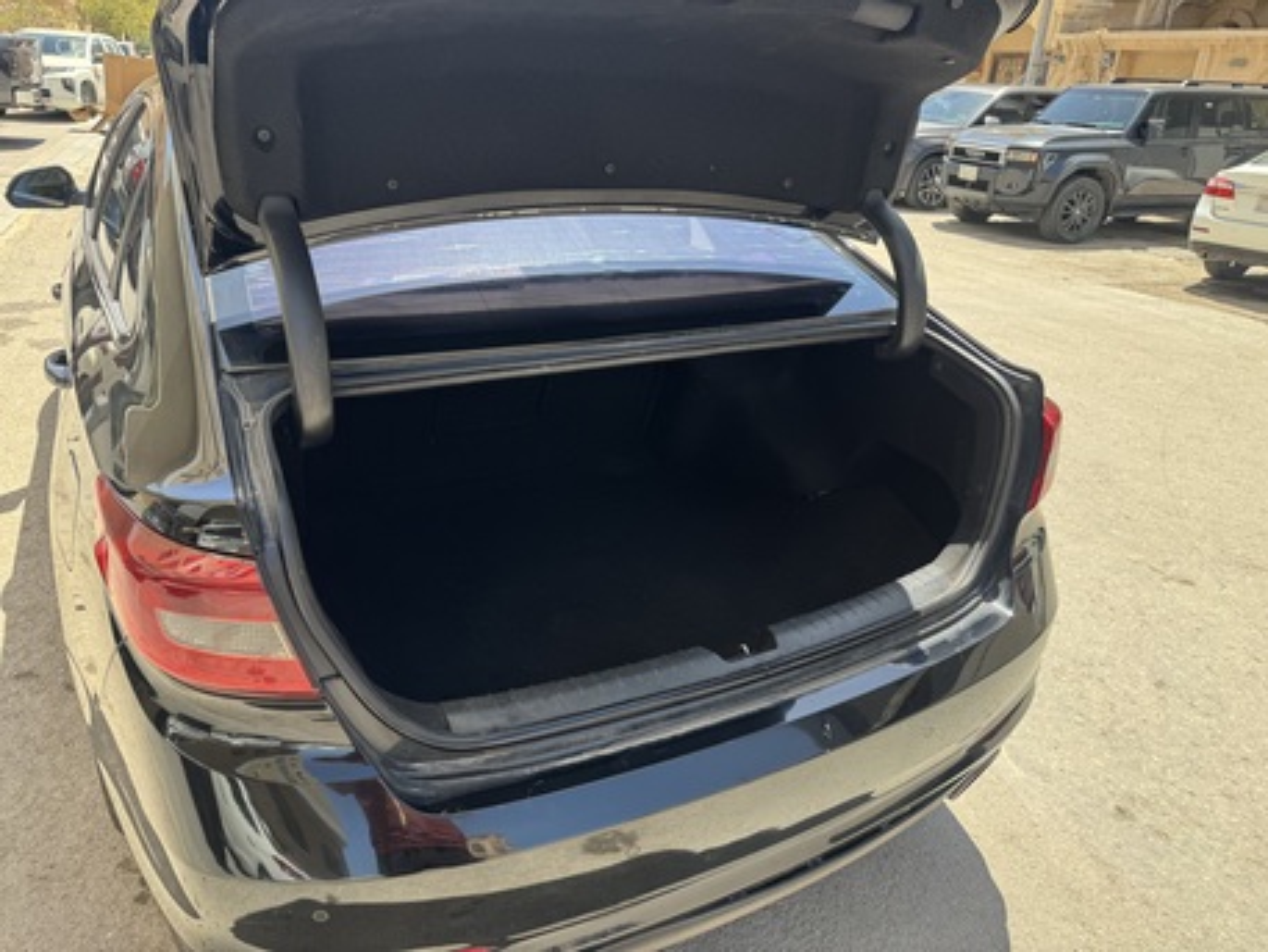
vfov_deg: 56.8
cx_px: 634
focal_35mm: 24
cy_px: 476
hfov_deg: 71.6
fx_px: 879
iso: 80
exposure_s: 1/864
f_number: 1.78
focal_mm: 6.76
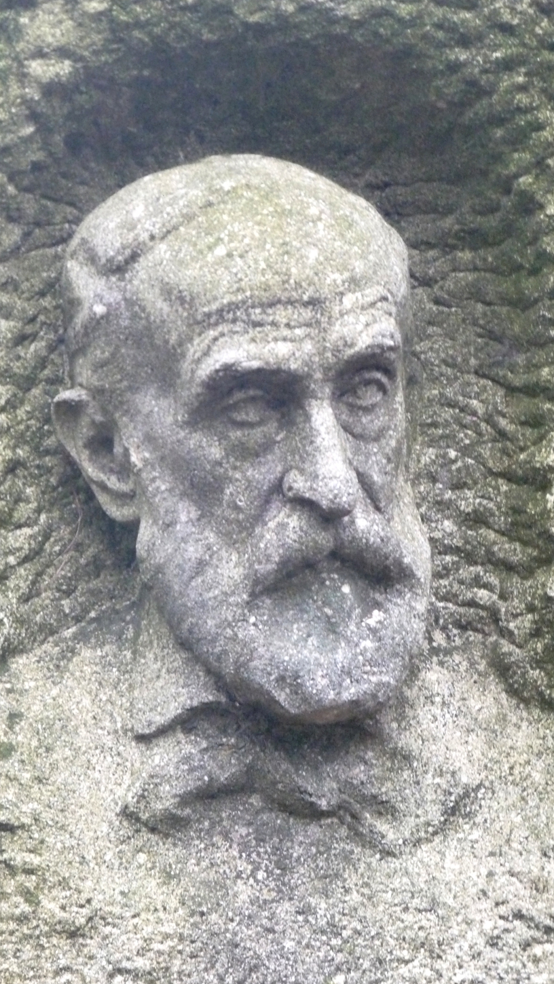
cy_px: 493
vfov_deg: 11.8
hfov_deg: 6.6
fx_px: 4777
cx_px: 262
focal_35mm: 183
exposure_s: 1/50
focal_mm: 29.7
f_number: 3.7
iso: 800
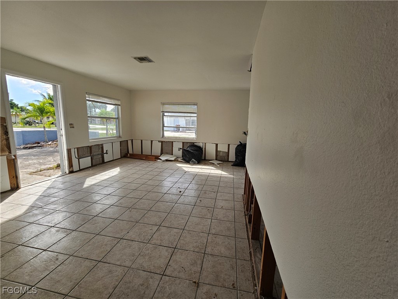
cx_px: 199
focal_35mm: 13
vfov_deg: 89.9
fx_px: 149
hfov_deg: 106.2
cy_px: 150
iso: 50
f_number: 2.2
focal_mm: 2.2
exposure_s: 1/310
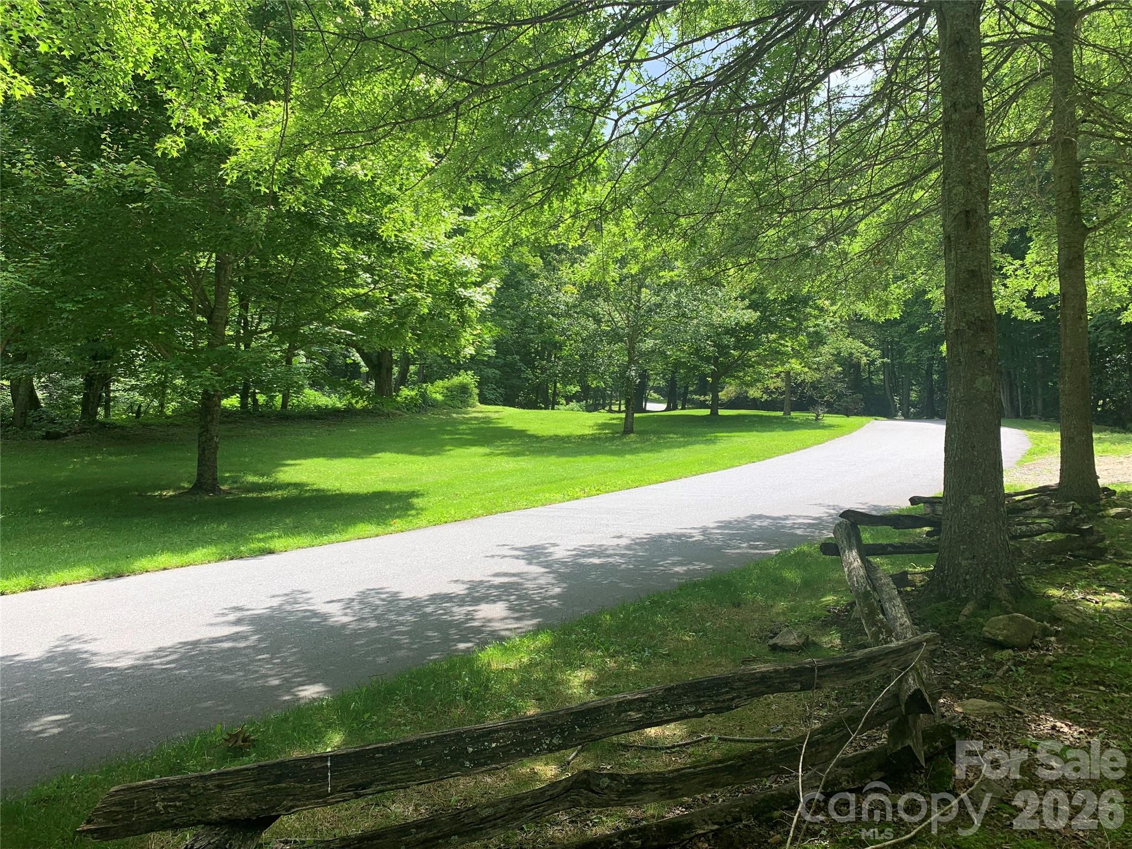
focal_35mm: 26
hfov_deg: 67.3
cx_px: 566
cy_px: 424
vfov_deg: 53.1
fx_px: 850
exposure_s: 1/620
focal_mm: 4.25
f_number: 1.8
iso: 25
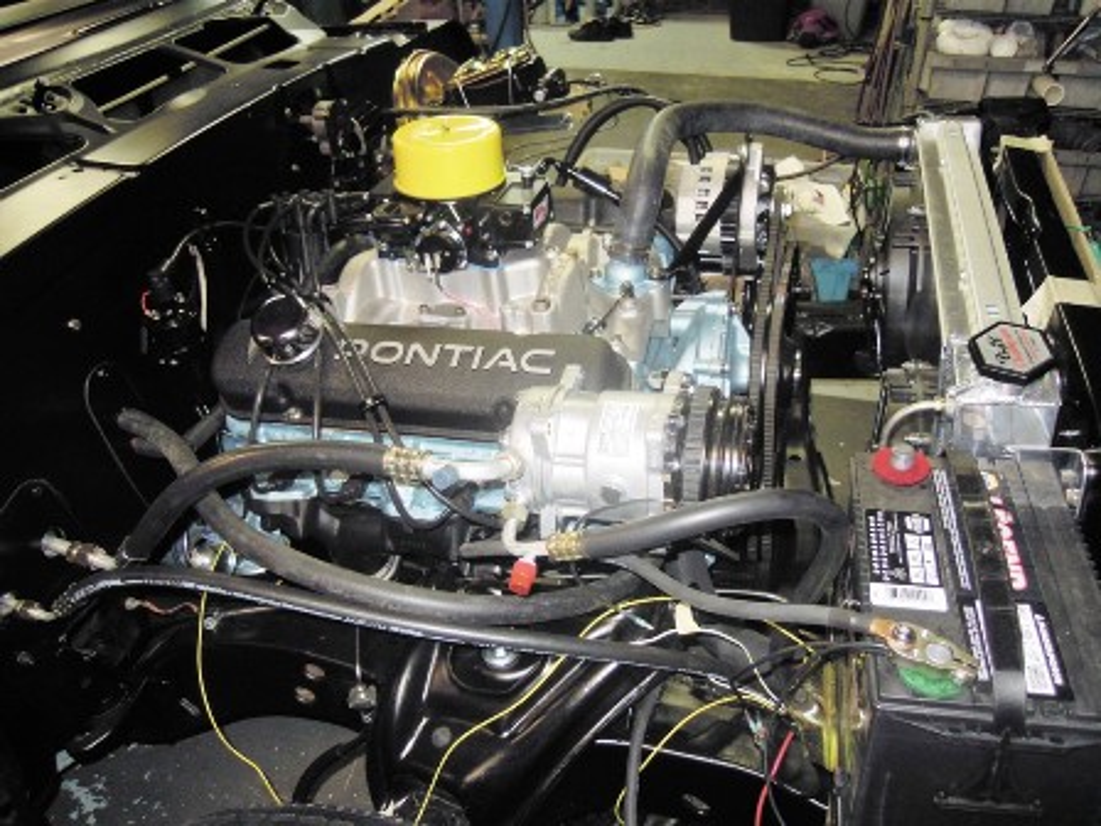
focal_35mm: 28
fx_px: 891
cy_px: 413
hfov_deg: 63.4
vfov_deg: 49.7
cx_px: 550
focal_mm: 5
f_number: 2.7
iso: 200
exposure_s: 1/25
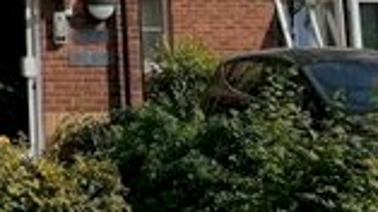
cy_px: -220
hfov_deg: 15.4
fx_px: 1312
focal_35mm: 131
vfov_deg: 8.7
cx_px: -147
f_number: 1.8
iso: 50
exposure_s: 1/2381
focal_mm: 4.75
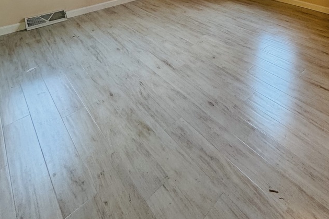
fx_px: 228
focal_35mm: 25
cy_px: -48
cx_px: 202
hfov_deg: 70.6
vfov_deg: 37.7
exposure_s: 1/60
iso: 200
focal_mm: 2.22
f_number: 2.2
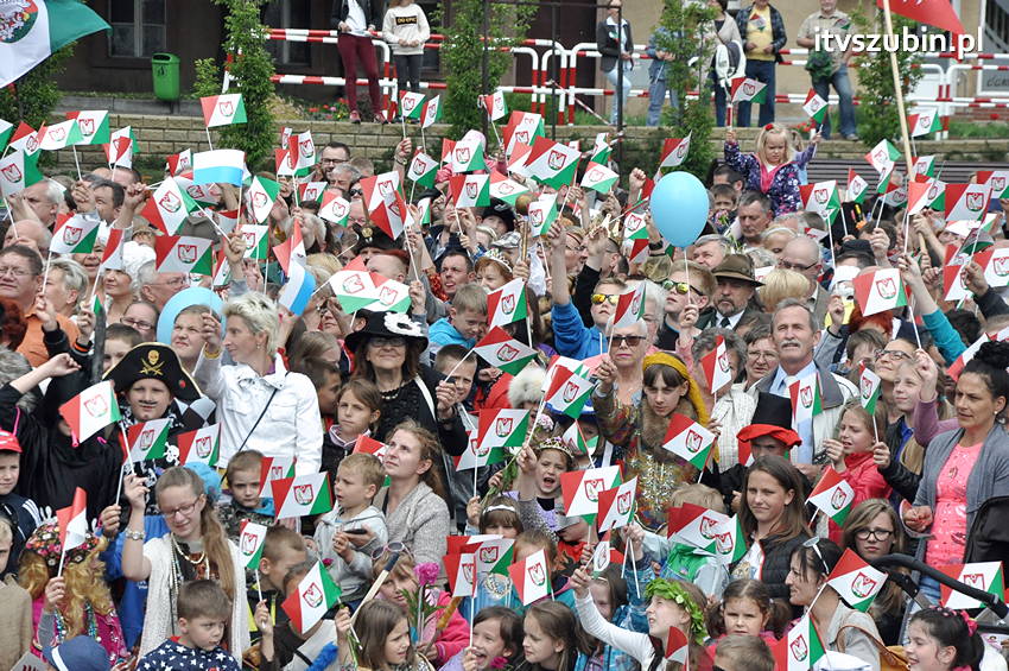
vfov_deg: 8.7
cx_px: 504
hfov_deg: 13.1
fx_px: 4410
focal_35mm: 158
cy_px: 336
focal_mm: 105
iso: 1250
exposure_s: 1/2000
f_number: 9
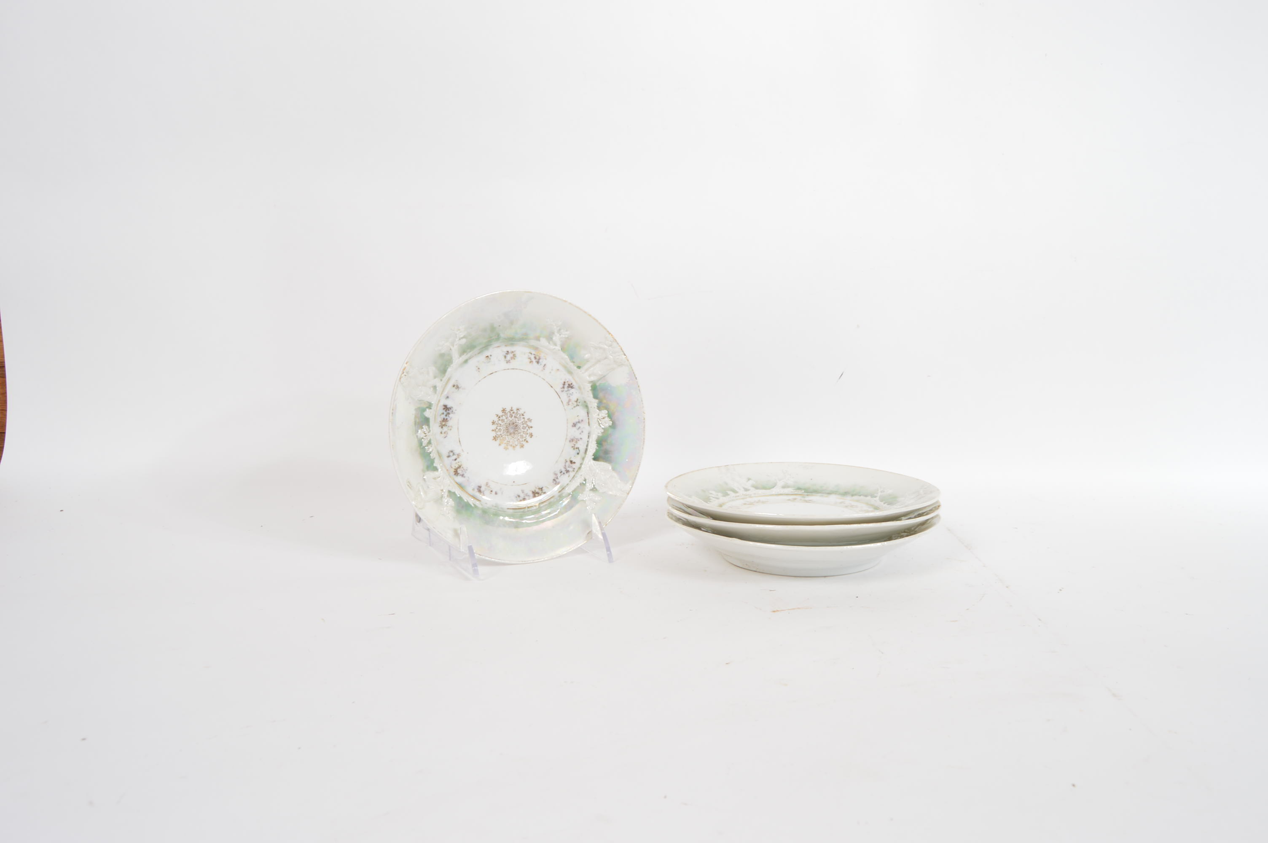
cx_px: 634
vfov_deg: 47.8
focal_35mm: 27
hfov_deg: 67.4
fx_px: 950
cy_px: 422
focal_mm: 18
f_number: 8
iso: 100
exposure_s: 1/80
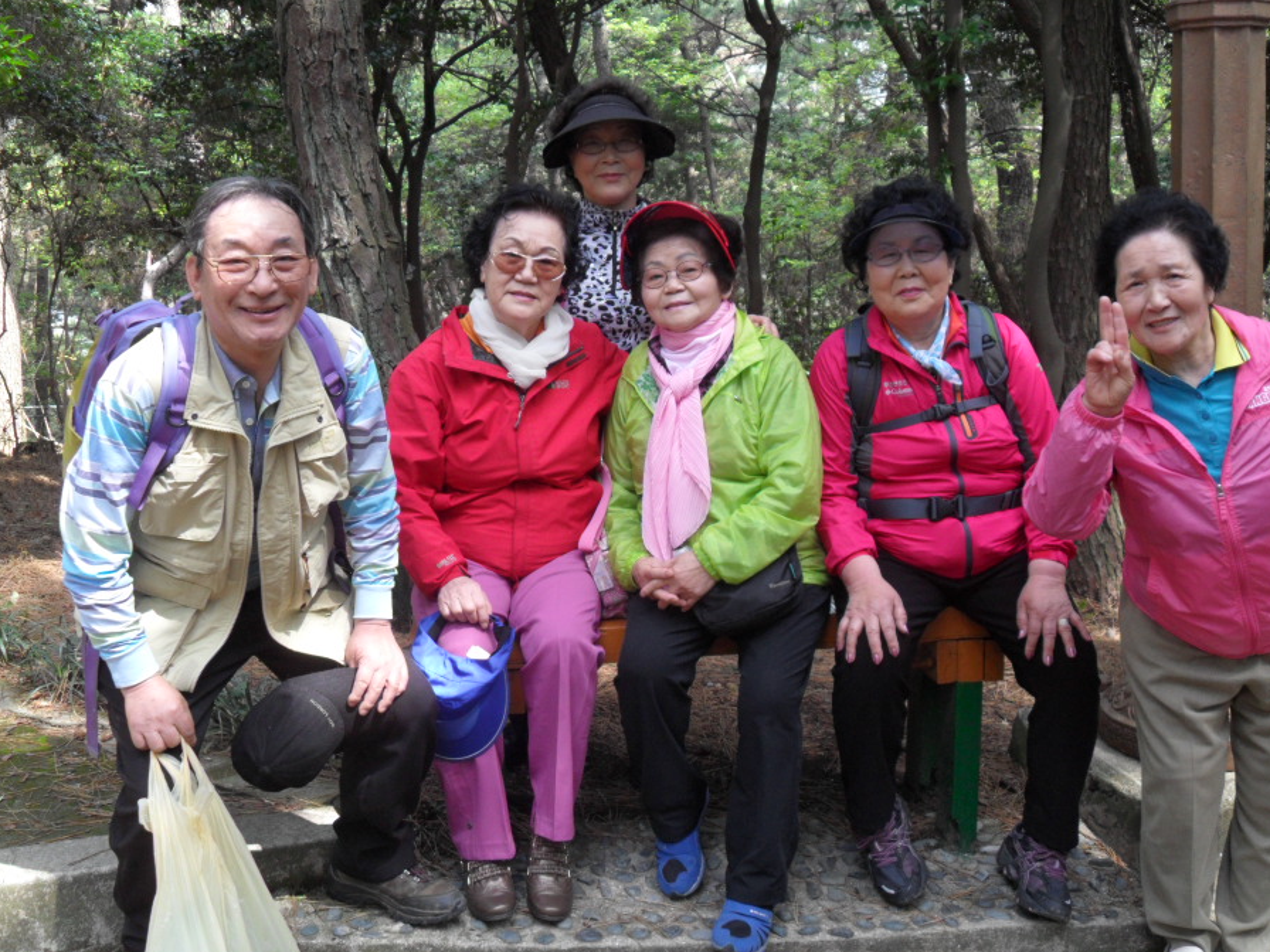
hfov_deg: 46.7
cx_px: 697
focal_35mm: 40
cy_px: 441
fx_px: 1468
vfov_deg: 35.9
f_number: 2.8
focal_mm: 6.2
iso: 100
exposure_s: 1/90
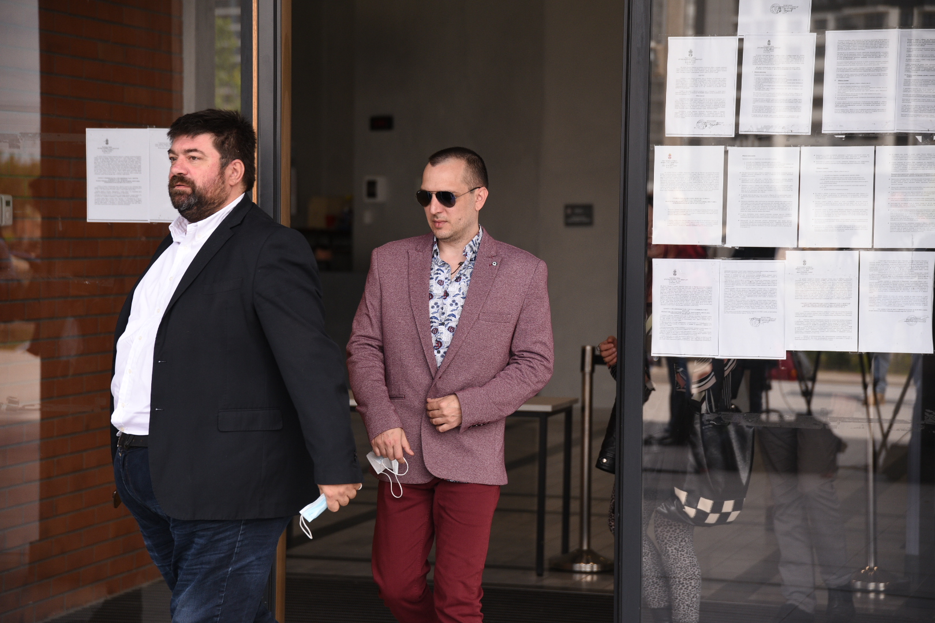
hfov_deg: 19.5
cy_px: 312
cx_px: 468
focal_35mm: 105
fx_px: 2727
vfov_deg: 13.0
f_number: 4
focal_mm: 105
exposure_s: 1/800
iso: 500
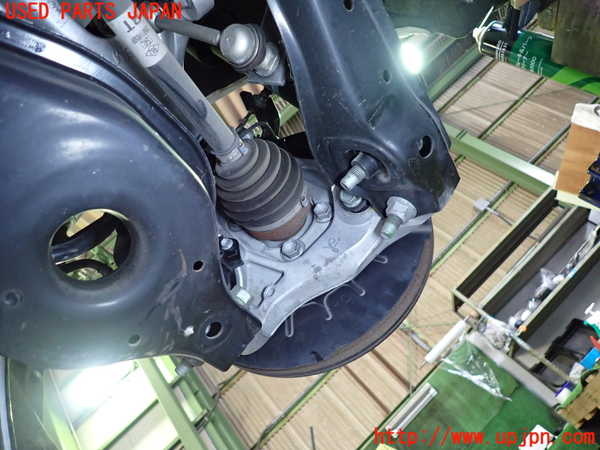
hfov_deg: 69.4
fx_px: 433
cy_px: 225
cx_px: 300
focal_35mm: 25
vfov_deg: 54.9
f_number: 2
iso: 500
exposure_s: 1/30
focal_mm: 4.5
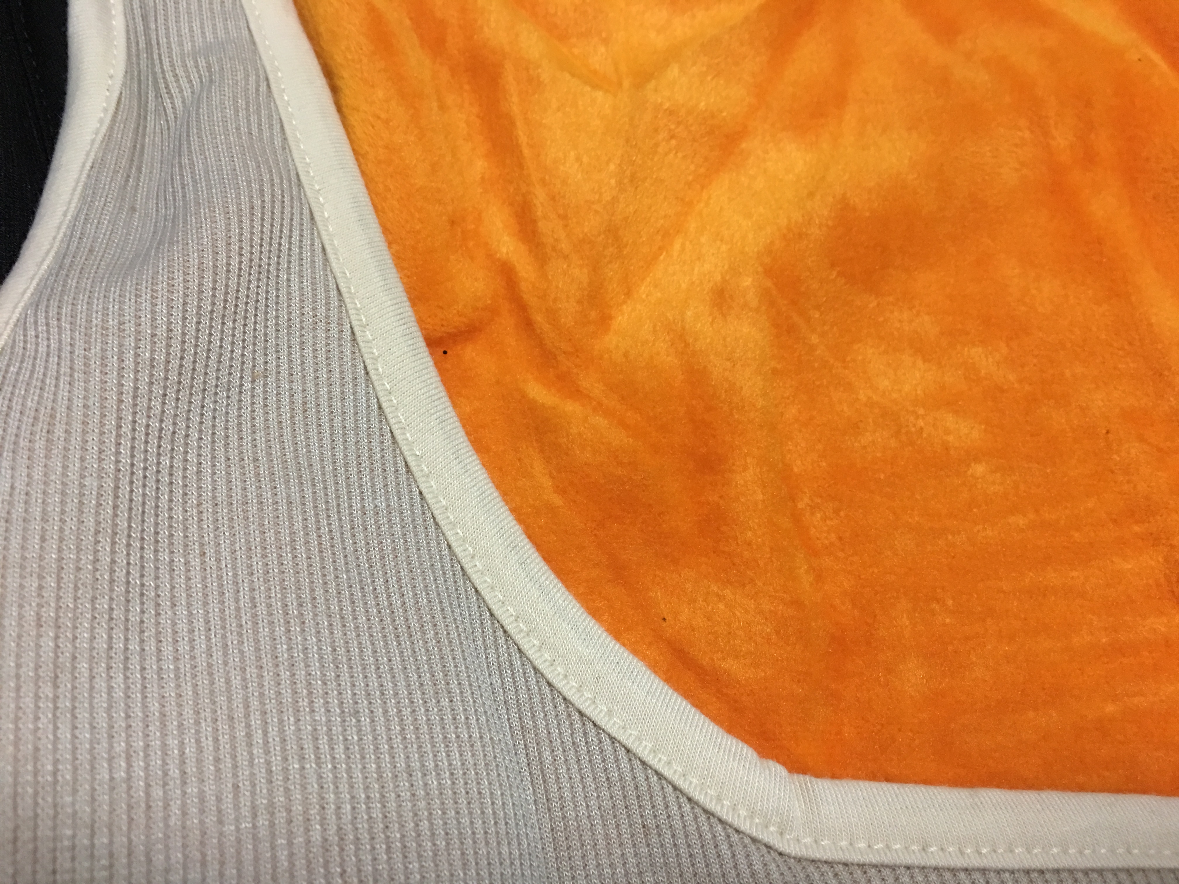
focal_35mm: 29
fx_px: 988
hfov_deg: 61.7
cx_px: 590
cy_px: 442
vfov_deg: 48.2
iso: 80
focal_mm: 4.15
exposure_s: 1/17
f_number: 2.2
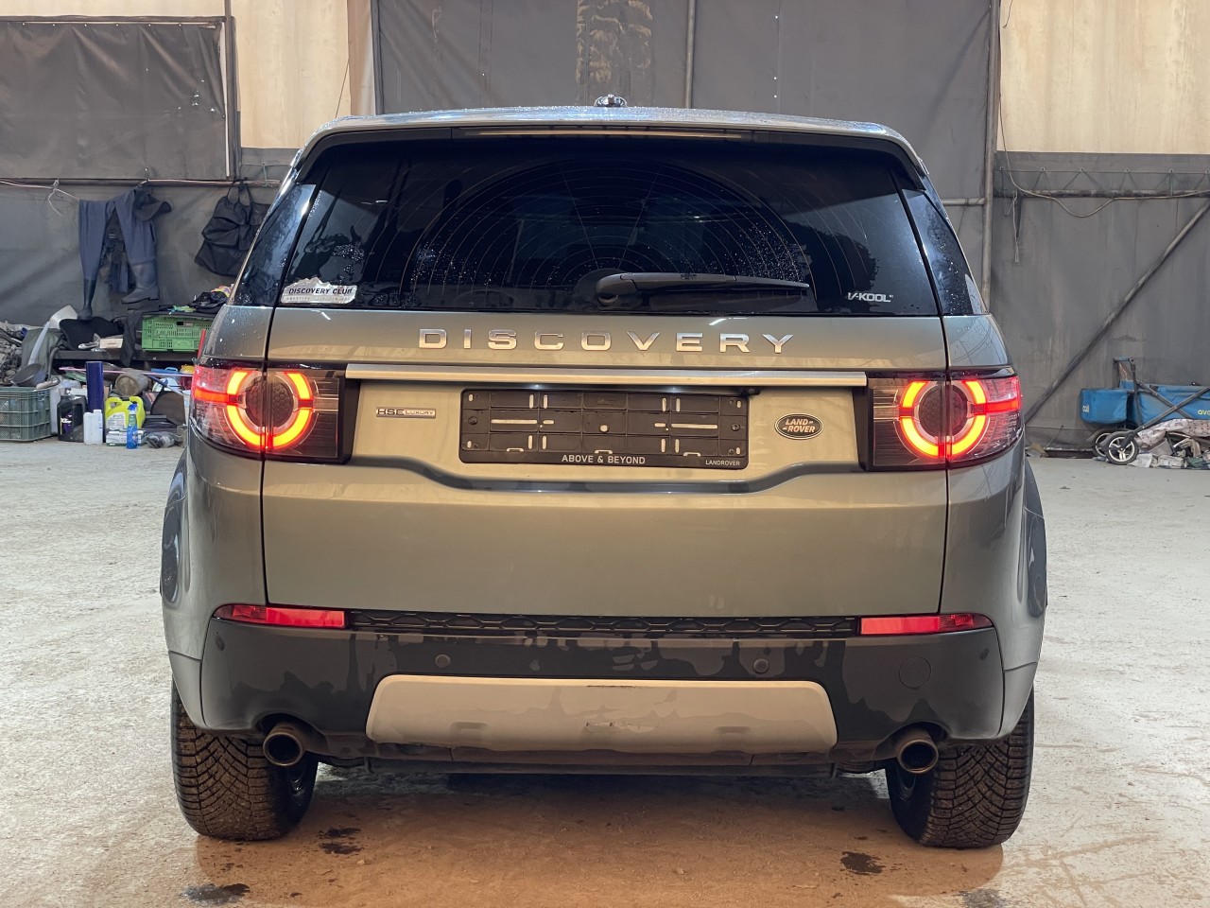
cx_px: 605
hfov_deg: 36.8
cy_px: 454
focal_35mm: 52
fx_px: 1818
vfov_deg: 28.0
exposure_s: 1/60
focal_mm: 6
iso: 160
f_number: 2
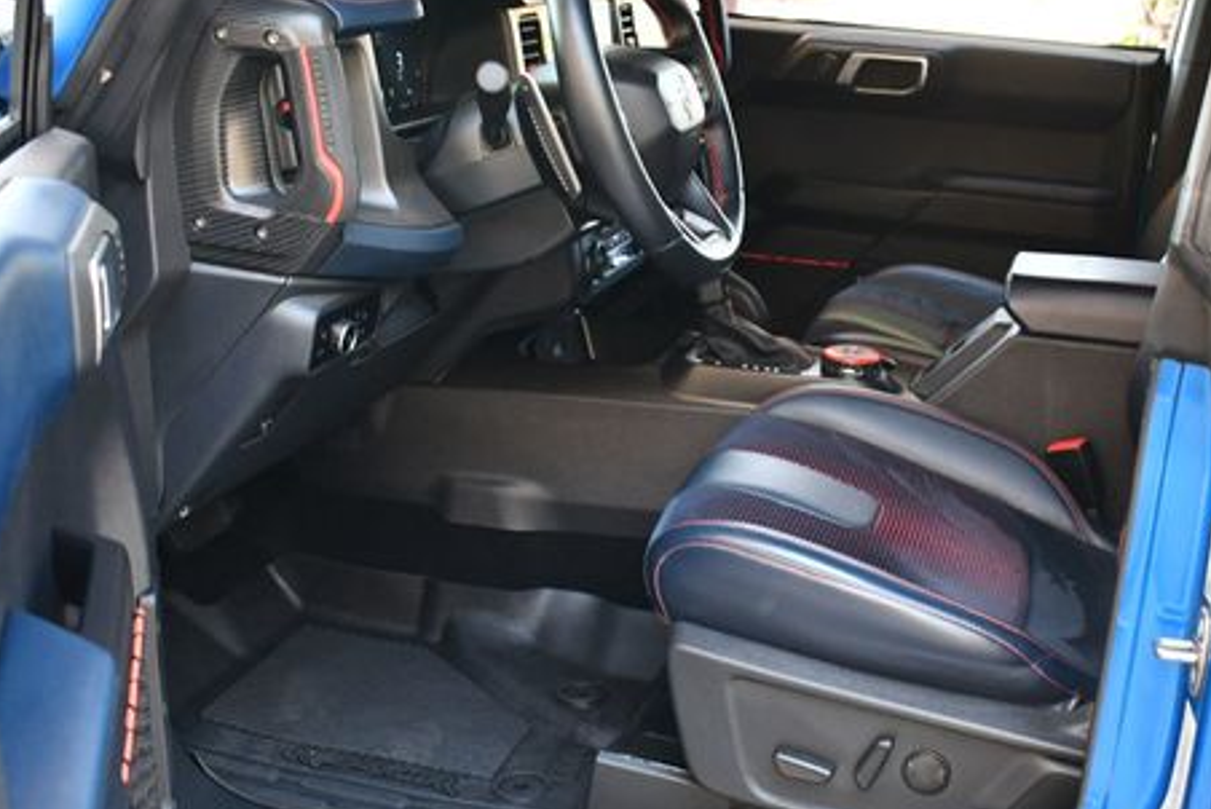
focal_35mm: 51
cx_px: 729
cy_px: 418
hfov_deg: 38.7
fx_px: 1717
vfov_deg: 26.5
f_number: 3.5
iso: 800
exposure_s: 1/160
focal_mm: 18
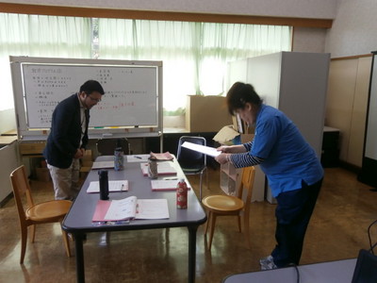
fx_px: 283
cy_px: 142
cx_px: 188
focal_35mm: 26
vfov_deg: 53.1
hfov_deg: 67.3
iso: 80
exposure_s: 1/50
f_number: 2.8
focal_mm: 4.7
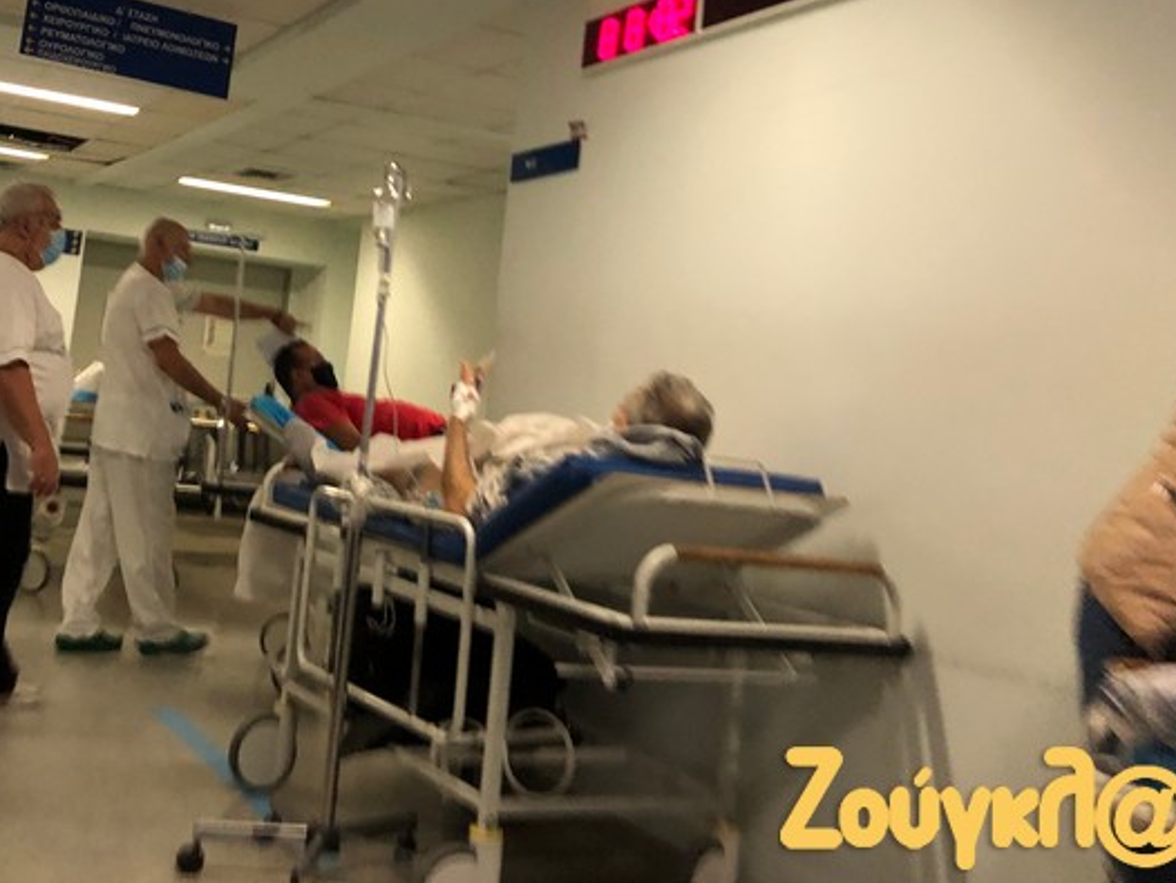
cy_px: 241
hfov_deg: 44.8
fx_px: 1394
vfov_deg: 34.6
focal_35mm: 41
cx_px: 351
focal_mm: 3.99
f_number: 1.8
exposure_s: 1/33
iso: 500
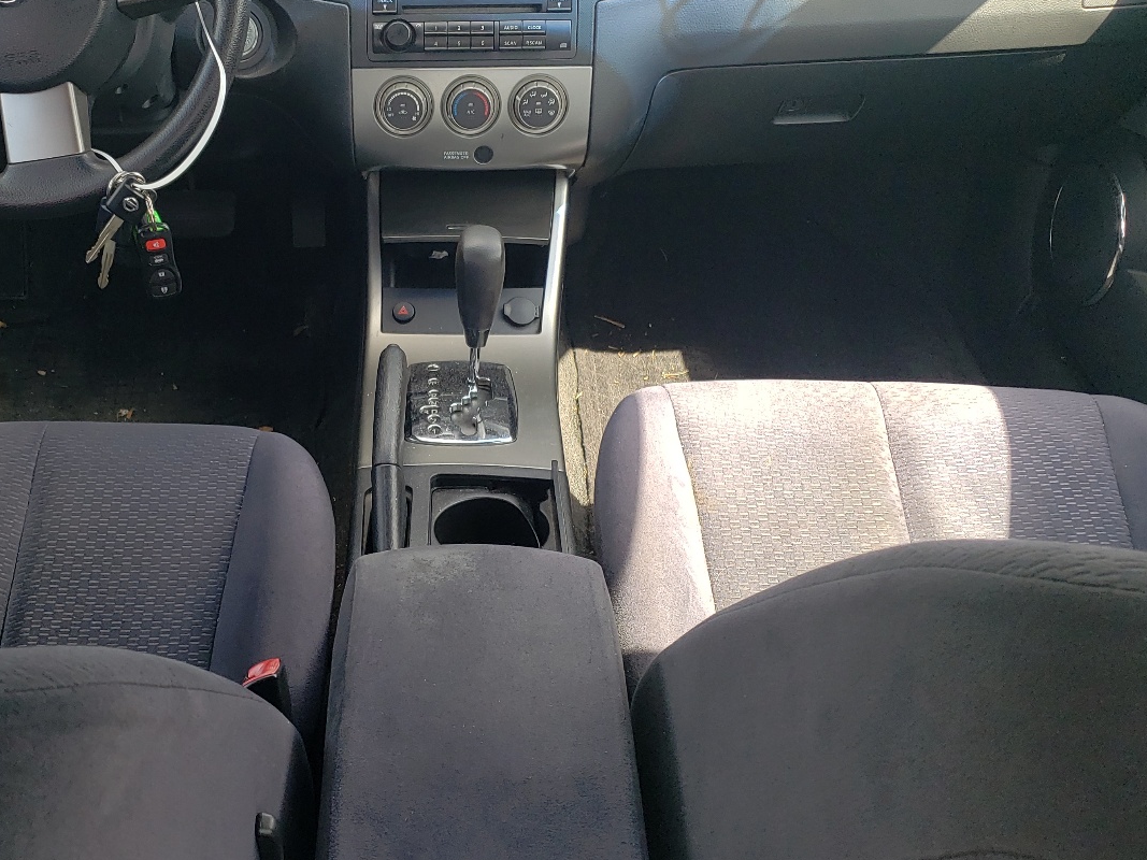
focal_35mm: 39
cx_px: 360
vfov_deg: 36.7
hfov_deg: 46.9
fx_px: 1292
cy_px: 366
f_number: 1.5
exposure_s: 1/323
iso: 50
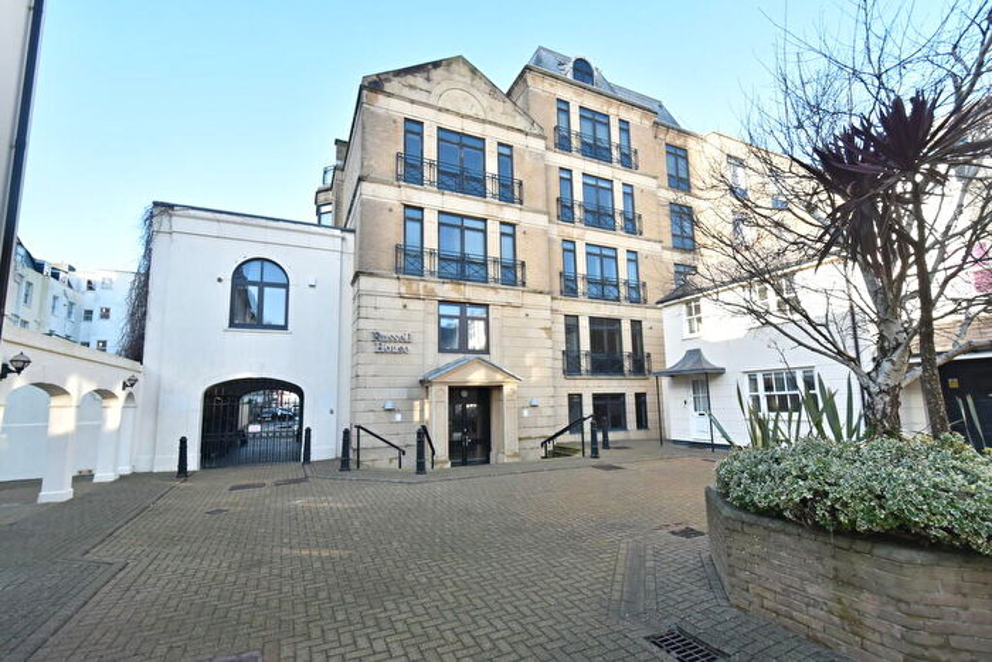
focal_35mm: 15
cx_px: 496
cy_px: 331
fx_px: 413
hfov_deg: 100.4
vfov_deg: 77.4
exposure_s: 1/160
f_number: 6.3
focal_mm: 10
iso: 500
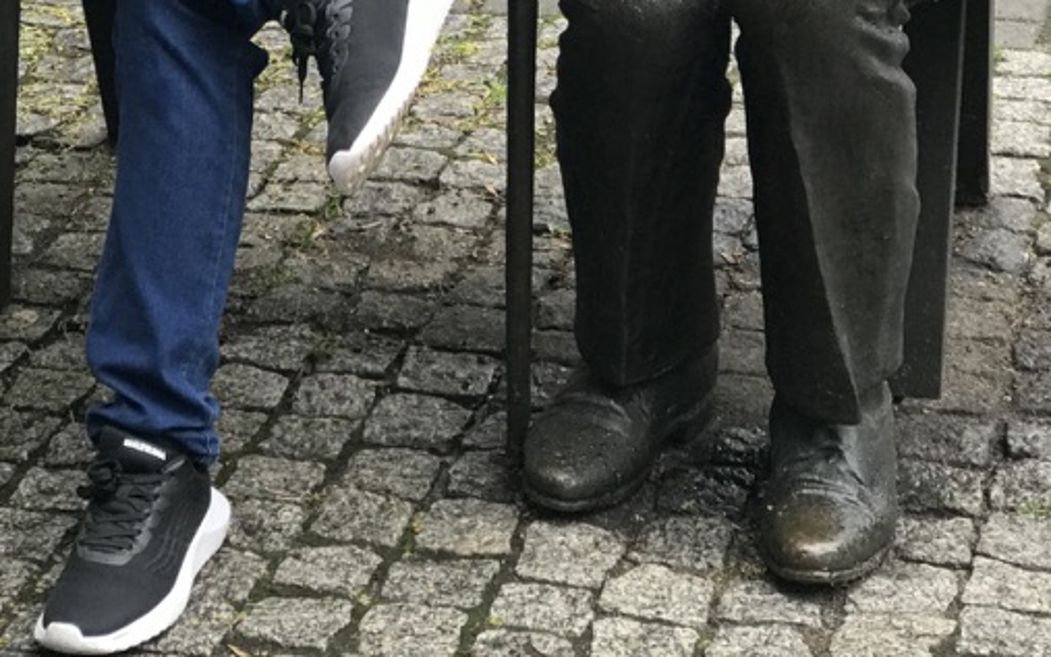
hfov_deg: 17.1
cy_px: -272
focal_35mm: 122
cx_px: 479
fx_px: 3495
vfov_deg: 10.4
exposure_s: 1/50
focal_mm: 6.6
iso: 32
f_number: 2.8
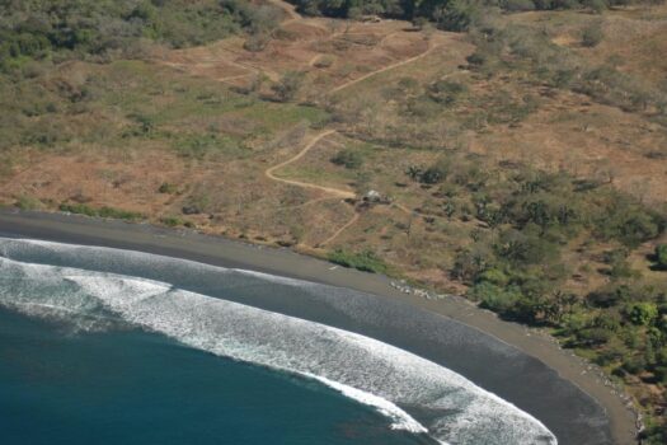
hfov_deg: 19.5
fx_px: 1945
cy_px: 222
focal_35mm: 105
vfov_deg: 13.0
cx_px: 334
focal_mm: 70
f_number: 4
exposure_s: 1/1250
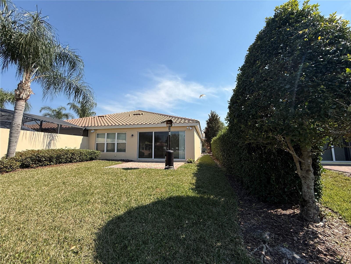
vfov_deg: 85.7
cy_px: 132
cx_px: 176
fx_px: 142
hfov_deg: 102.1
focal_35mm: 14
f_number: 2.2
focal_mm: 2.22
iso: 50
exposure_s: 1/2237
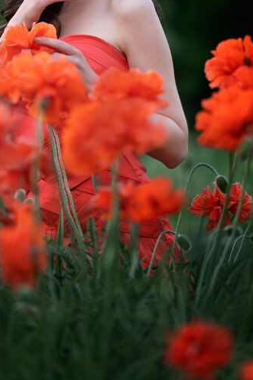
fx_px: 1447
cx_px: 79
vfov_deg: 14.9
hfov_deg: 10.0
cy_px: 78
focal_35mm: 137
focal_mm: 85
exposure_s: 1/125
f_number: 2
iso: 100
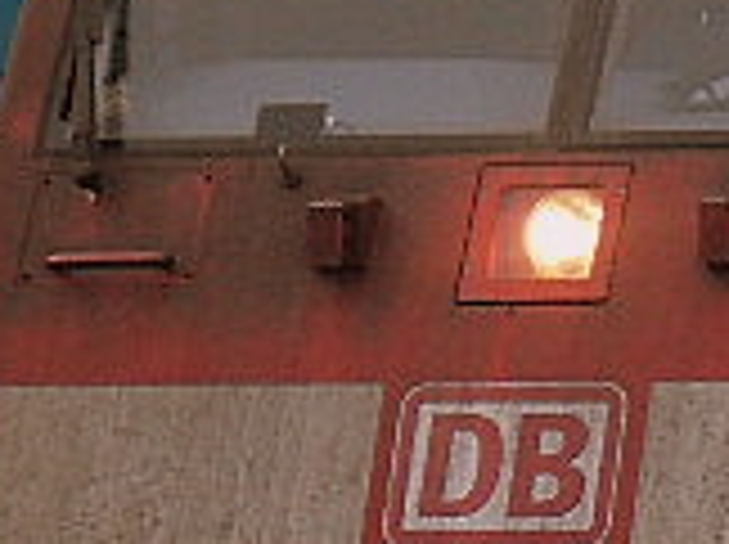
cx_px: 1962
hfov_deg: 4.4
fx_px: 9189
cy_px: 184
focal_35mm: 437
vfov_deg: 3.4
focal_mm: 11.8
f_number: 4
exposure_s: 1/60
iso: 120
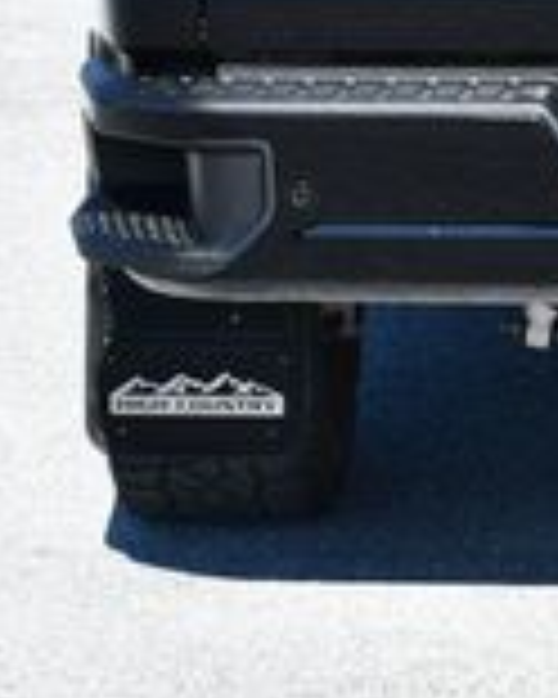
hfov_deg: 6.8
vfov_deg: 8.5
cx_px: 752
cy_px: -203
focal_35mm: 225
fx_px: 4645
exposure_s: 1/250
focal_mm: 29
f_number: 8
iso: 140
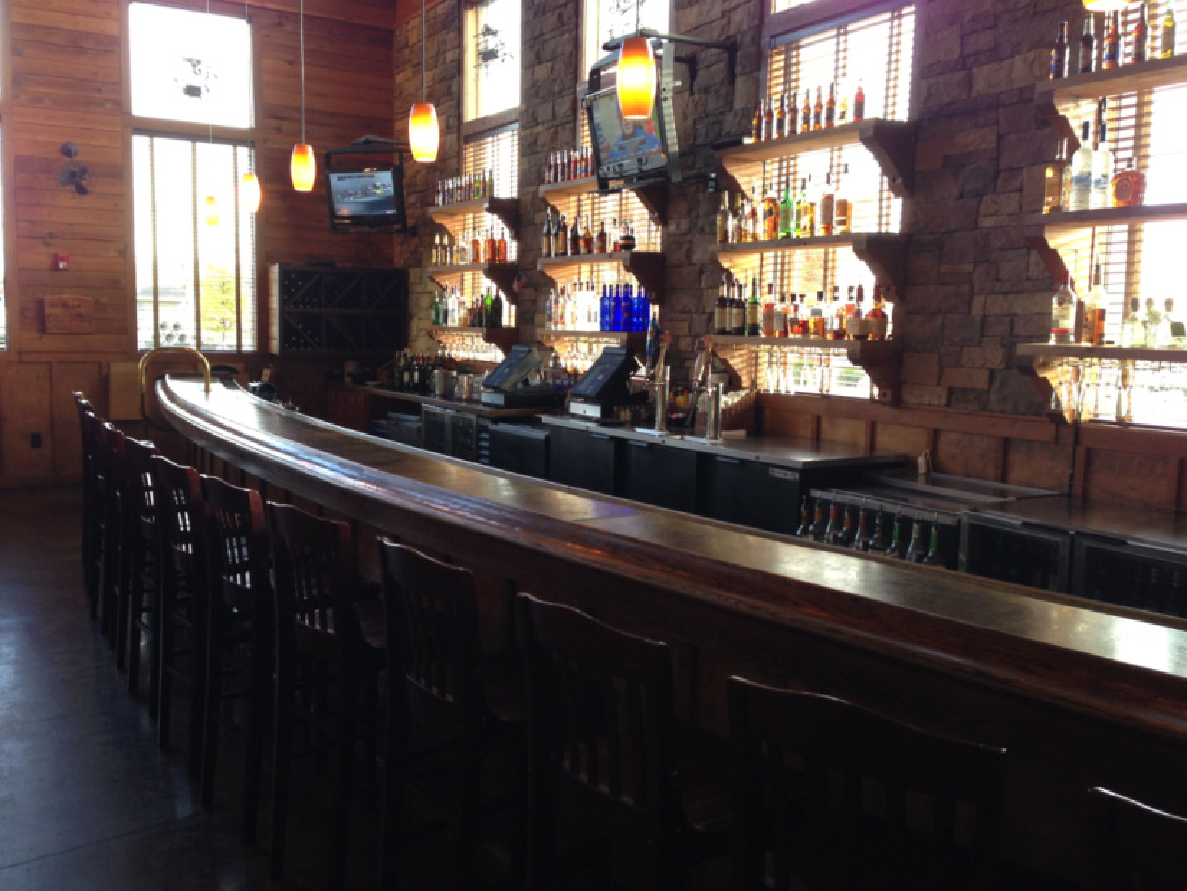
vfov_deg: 43.0
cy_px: 446
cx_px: 594
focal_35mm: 33
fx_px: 1132
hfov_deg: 55.3
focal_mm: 4.13
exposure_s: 1/20
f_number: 2.4
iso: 80
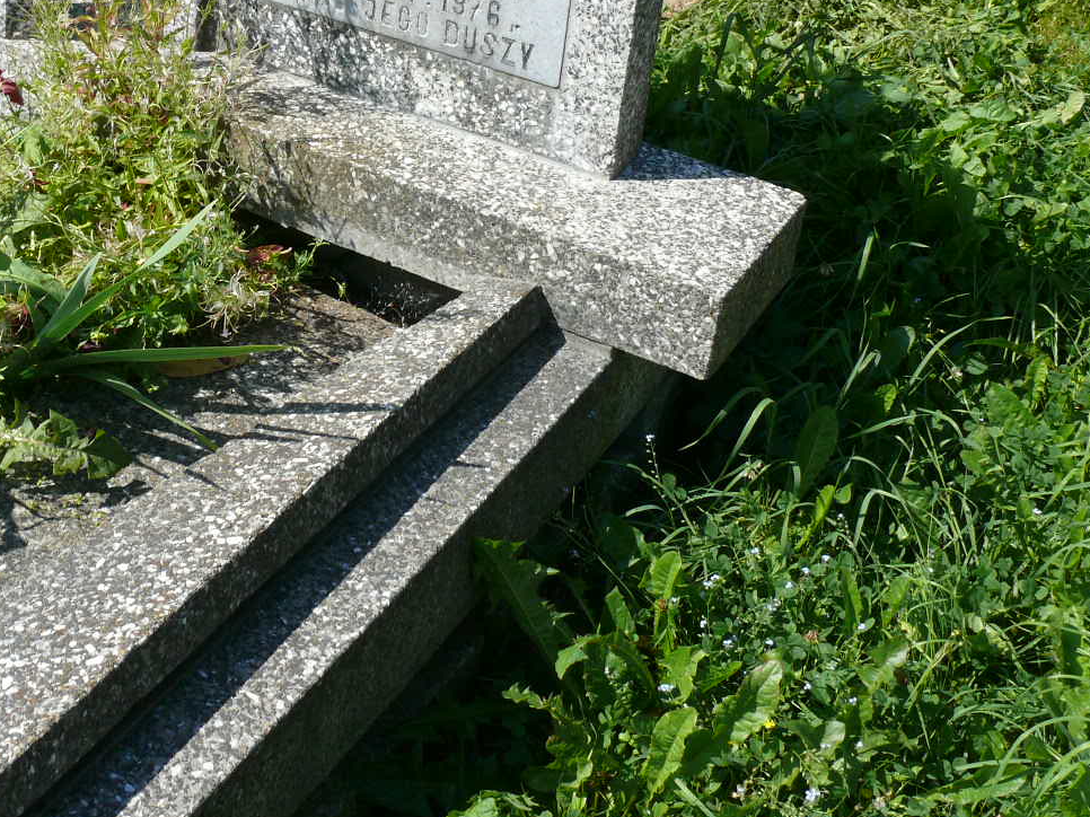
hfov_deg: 32.7
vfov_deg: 24.8
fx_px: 1826
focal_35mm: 58
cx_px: 295
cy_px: 166
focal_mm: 7.4
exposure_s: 1/320
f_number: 5.6
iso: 100
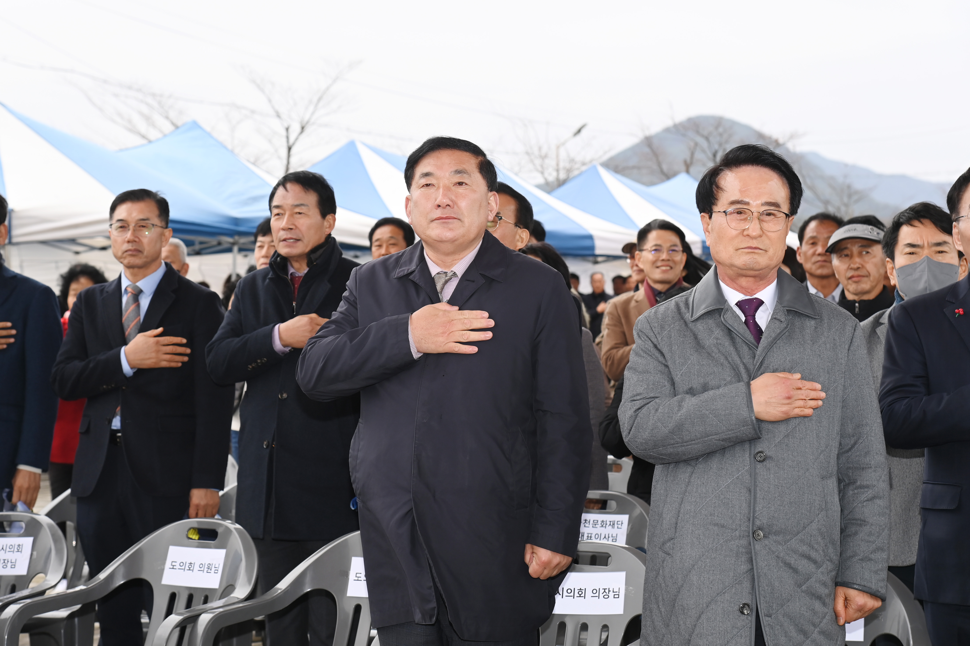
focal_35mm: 78
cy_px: 323
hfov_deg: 26.0
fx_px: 2102
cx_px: 485
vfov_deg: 17.5
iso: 250
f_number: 6.3
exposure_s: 1/250
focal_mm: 78
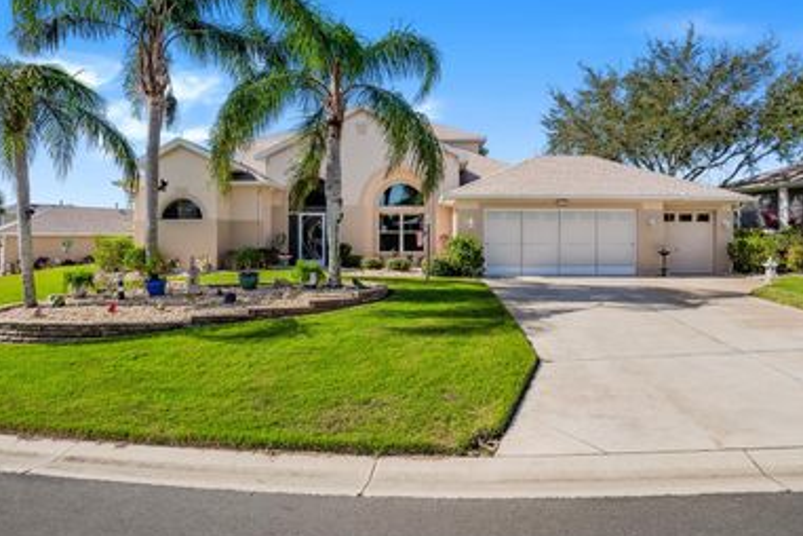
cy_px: 240
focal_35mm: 21
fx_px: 468
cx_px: 409
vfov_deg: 59.4
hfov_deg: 81.2
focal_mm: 16
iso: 400
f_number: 8
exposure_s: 1/320
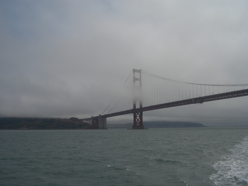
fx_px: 251
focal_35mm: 35
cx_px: 124
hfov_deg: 52.6
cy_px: 93
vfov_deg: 40.7
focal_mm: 5.8
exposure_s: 1/2000
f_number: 4.3
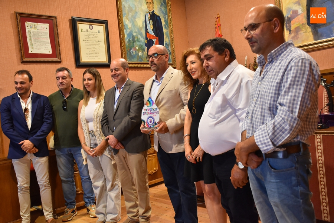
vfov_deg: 38.4
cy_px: 112
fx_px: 320
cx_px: 167
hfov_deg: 55.1
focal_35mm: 34
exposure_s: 1/60
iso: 1000
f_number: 3.8
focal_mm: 23
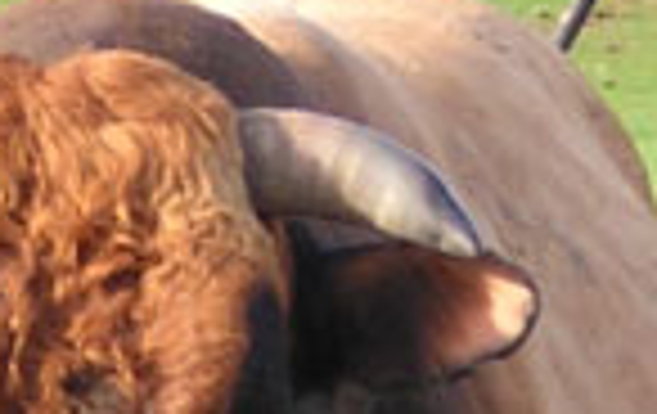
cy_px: 657
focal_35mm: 352
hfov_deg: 6.0
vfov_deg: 3.7
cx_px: 194
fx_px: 6317
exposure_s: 1/86.7
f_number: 4.7
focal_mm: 14.1
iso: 100
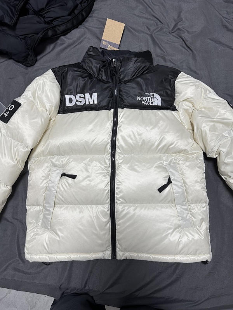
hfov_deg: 56.8
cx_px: 116
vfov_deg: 71.6
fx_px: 215
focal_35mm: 24
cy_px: 155
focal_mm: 6.86
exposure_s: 1/100
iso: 100
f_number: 1.78
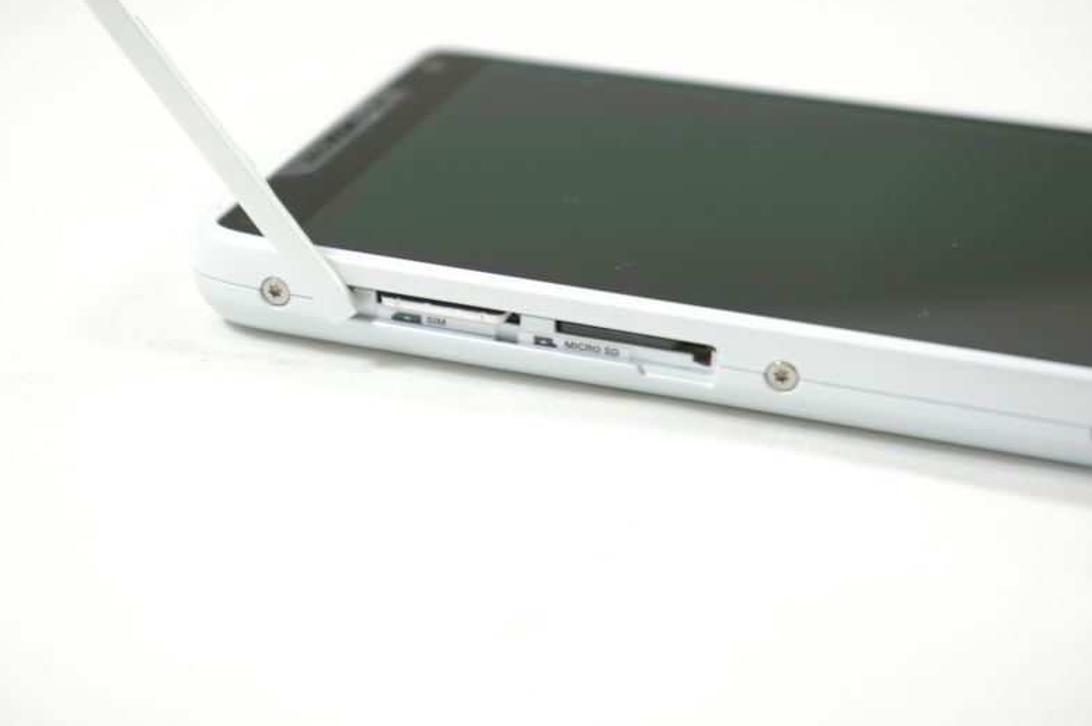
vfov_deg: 17.7
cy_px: 364
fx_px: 2334
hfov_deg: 26.3
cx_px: 548
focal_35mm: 77
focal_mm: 50
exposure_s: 1/15
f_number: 8
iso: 200
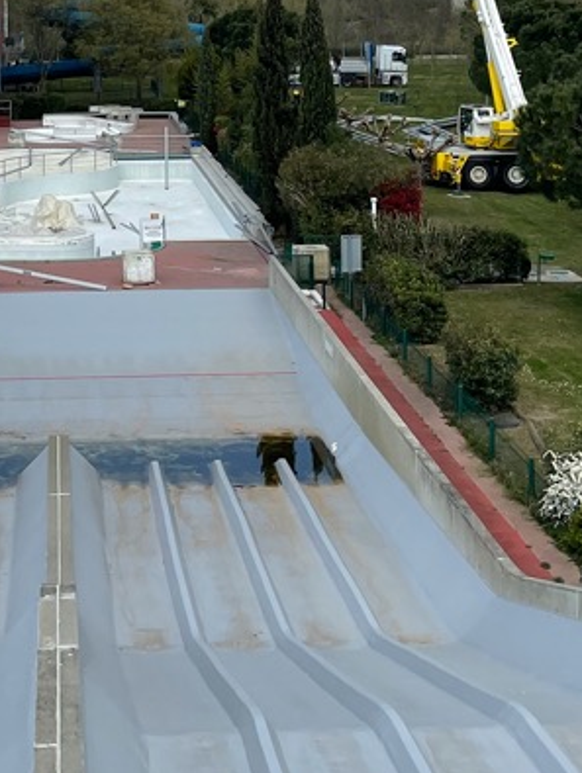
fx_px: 1589
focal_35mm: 71
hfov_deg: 20.5
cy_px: -23
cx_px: 127
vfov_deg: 25.8
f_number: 1.6
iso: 32
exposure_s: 1/4651
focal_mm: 4.2
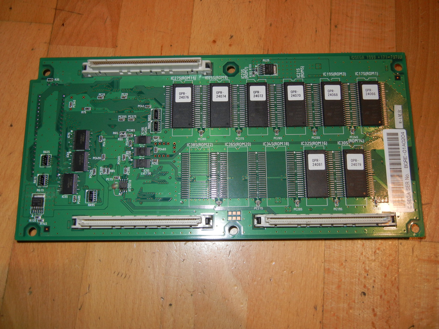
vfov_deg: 41.8
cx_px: 220
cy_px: 164
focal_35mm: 34
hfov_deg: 54.0
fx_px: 431
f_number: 3.6
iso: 200
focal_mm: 6.2
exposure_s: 1/30
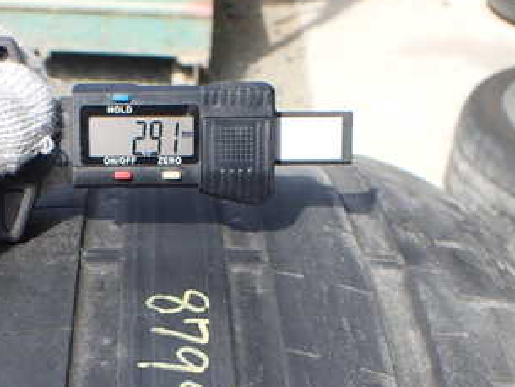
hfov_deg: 32.4
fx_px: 878
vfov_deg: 24.1
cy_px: 358
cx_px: 176
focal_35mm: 59
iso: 100
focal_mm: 5.4
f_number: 3.2
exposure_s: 1/400
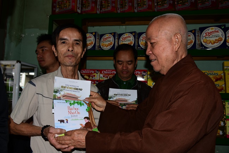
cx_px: 114
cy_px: 76
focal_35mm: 30
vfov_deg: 43.6
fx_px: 191
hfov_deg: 61.9
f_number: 5.6
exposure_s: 1/80
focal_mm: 30
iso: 400
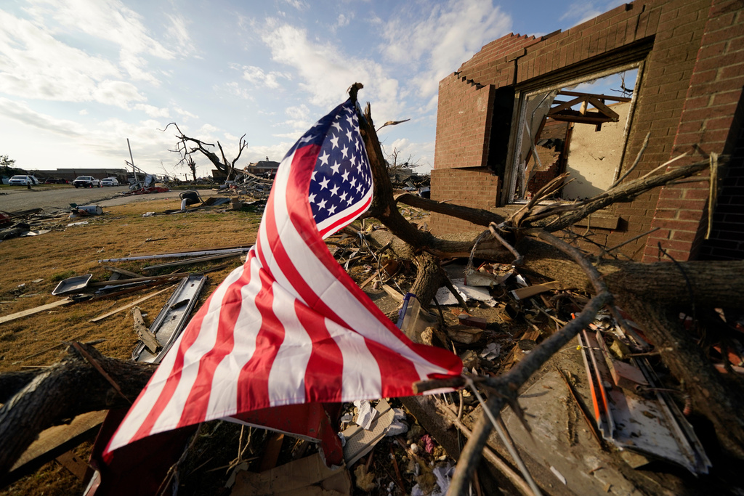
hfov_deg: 112.6
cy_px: 248
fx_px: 248
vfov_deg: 90.0
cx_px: 372
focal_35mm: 12
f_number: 4
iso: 320
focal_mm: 12
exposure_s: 1/3200
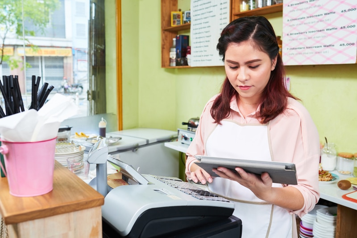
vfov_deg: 37.9
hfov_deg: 54.4
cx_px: 178
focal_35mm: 35
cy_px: 119
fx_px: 347
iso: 280
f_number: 5.6
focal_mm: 35
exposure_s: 1/180
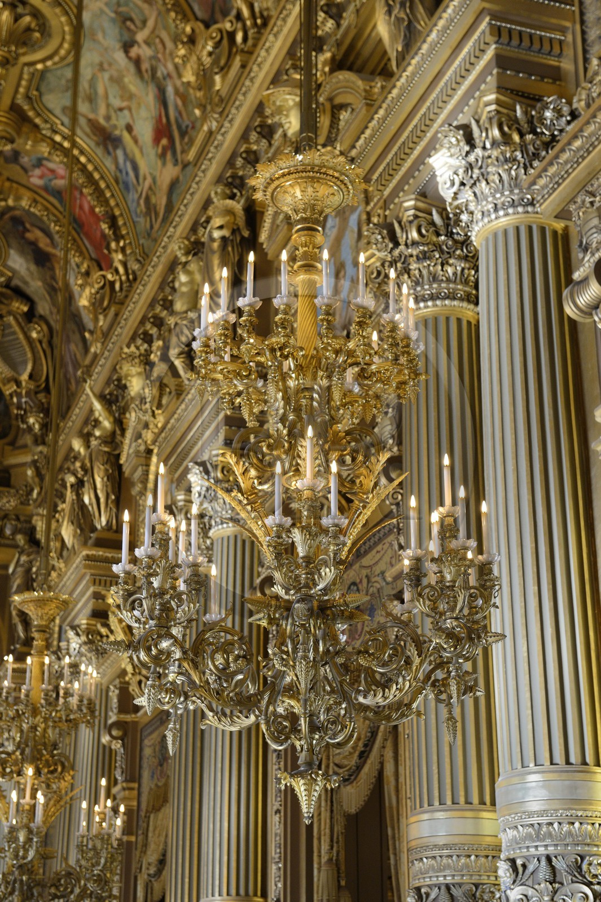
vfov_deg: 32.4
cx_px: 300
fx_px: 1554
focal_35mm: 62
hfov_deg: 21.9
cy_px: 451
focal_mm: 62
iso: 1600
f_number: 5
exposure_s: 1/40
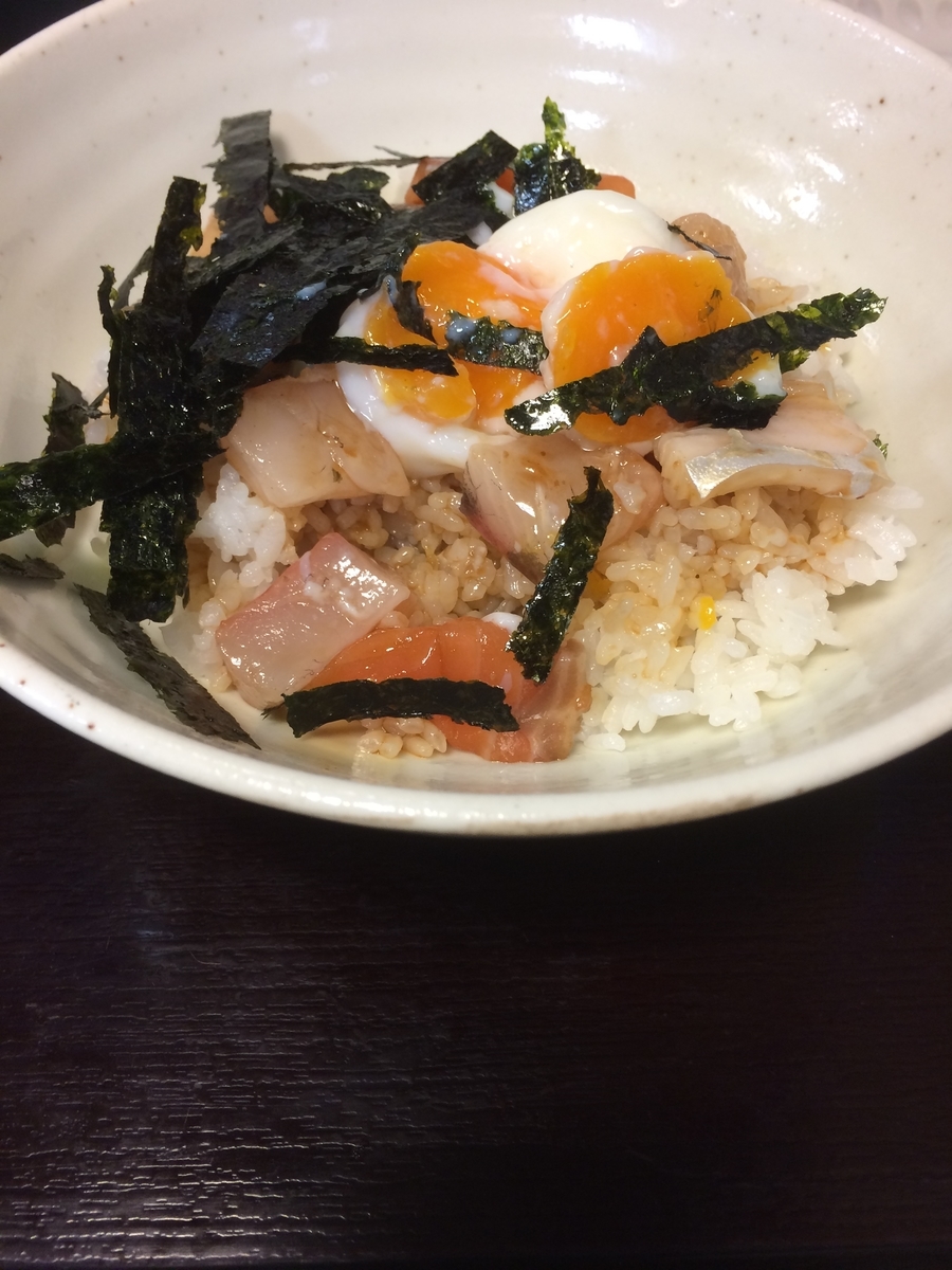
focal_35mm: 29
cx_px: 476
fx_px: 1063
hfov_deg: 48.2
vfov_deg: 61.7
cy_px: 635
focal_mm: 4.15
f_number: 2.2
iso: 64
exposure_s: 1/30
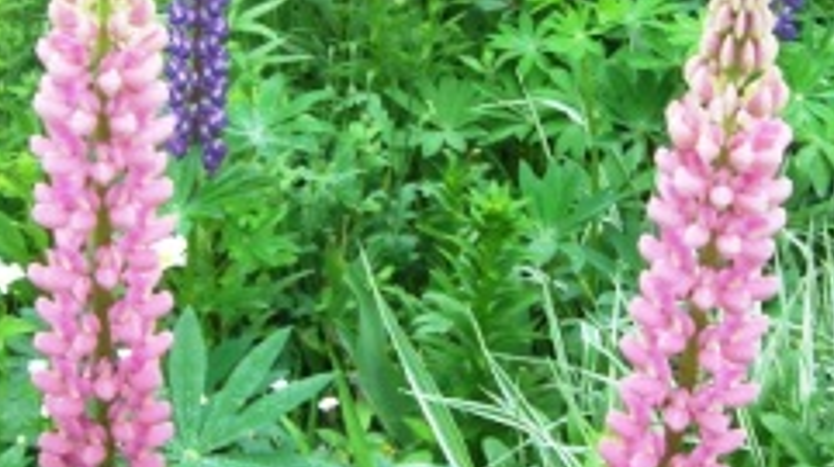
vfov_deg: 15.6
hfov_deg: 27.5
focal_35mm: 77
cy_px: 107
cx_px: 471
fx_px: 1701
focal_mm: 6.2
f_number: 2.7
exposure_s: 1/60
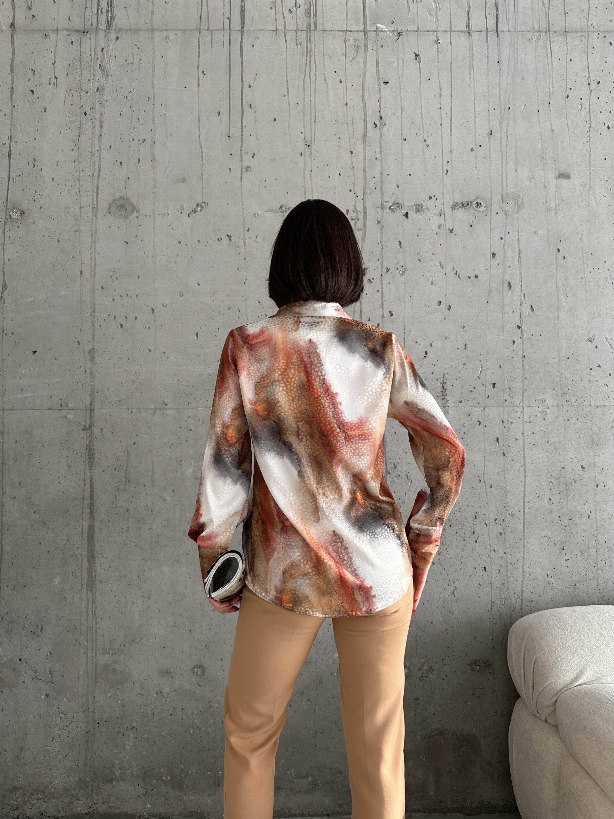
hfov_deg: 56.8
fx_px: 568
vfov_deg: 71.6
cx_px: 307
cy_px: 410
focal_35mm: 24
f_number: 1.78
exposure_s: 1/242
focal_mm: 6.86
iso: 64
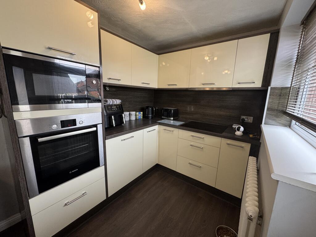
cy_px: 118
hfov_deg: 102.1
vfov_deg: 85.7
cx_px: 158
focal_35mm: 14
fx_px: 128
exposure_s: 1/99
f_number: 2.2
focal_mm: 2.22
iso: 160
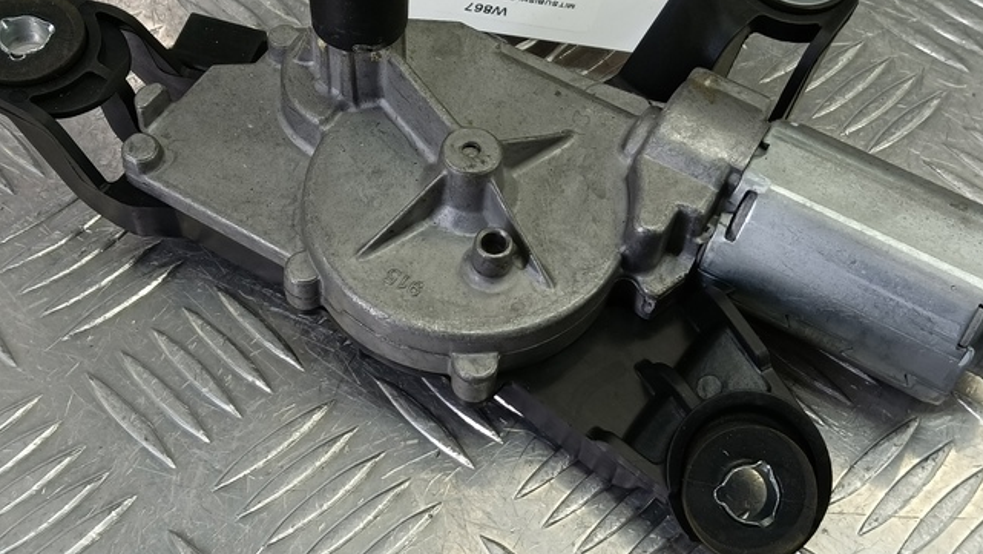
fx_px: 1043
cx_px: 488
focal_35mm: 40
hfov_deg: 50.5
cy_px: 196
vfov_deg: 29.6
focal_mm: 4.11
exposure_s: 1/50
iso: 99
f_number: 1.6
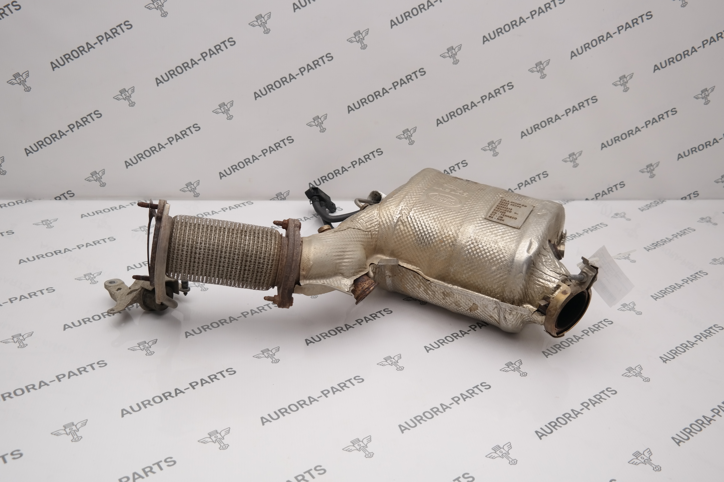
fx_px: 724
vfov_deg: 36.9
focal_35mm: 36
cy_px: 241
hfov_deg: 53.1
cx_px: 362
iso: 100
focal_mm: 24
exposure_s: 1/100
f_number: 4
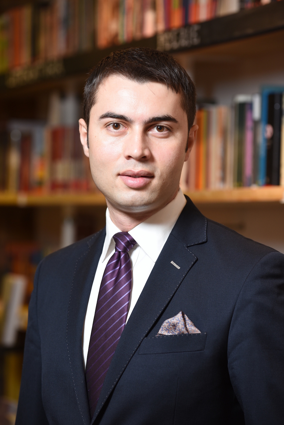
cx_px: 142
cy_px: 212
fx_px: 1773
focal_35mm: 150
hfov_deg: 9.2
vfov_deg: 13.7
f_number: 5
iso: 640
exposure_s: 1/125
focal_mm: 150
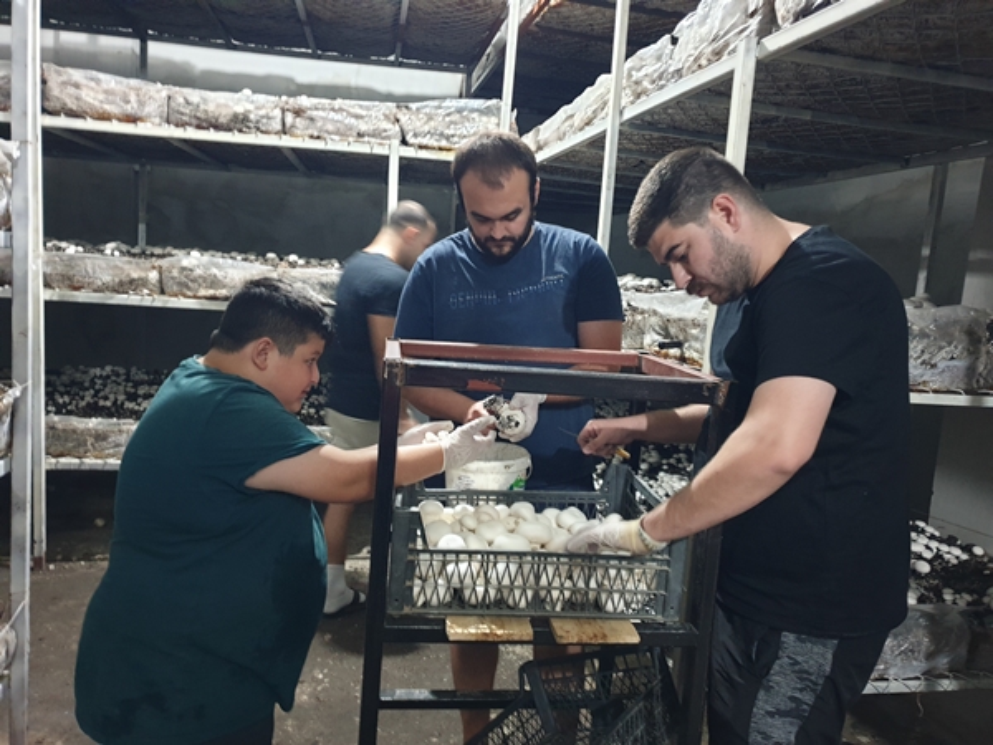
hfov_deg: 67.3
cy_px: 372
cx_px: 496
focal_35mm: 26
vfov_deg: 53.1
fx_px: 746
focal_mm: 4.3
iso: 320
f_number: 1.5
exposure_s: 1/10
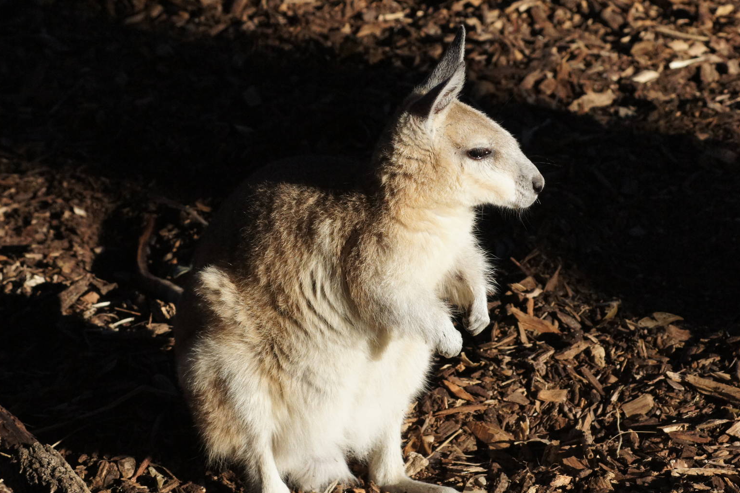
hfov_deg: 10.9
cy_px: 249
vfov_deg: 7.3
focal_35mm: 188
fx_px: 3863
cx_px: 358
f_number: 9
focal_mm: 120
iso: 1600
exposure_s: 1/1250
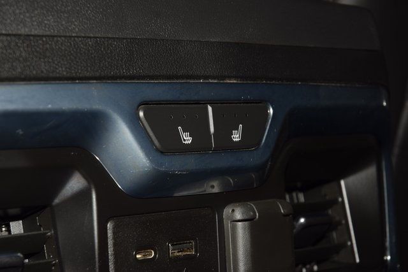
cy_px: 136
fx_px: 1190
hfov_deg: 19.5
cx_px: 204
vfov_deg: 13.0
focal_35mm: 105
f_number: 8
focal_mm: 70
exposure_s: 1/125
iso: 100
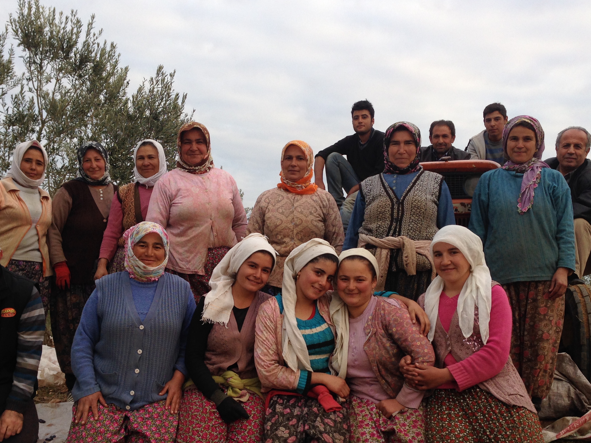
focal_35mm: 45
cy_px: 277
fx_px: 768
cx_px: 285
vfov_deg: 32.0
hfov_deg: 42.1
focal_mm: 4.12
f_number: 2.4
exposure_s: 1/184
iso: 50
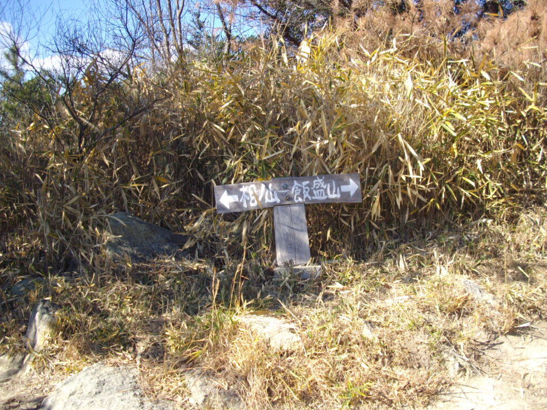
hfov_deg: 49.0
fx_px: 601
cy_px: 201
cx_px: 277
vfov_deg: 37.7
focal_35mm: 38
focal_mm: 6.2
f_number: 5.6
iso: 100
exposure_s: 1/160
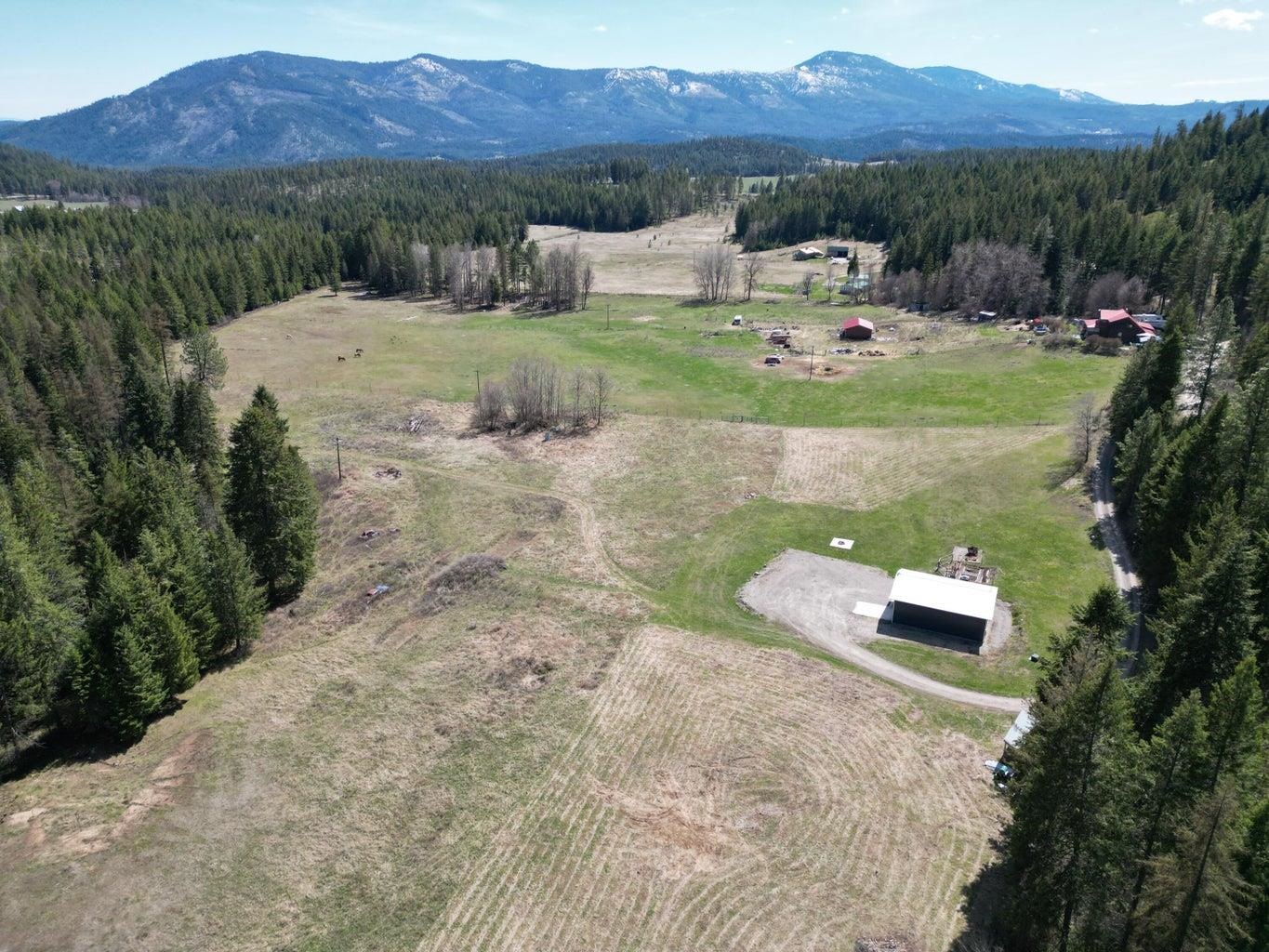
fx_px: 880
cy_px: 476
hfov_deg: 71.6
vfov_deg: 56.8
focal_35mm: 24
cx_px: 634
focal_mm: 6.72
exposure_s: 1/2500
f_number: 1.7
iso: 150
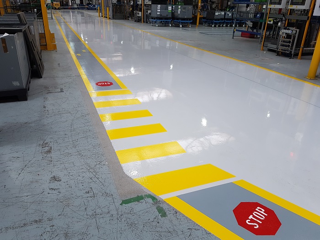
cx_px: 160
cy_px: 120
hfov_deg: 67.3
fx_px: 240
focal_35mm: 26
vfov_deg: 53.1
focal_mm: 4.2
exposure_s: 1/50
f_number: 1.7
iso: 64
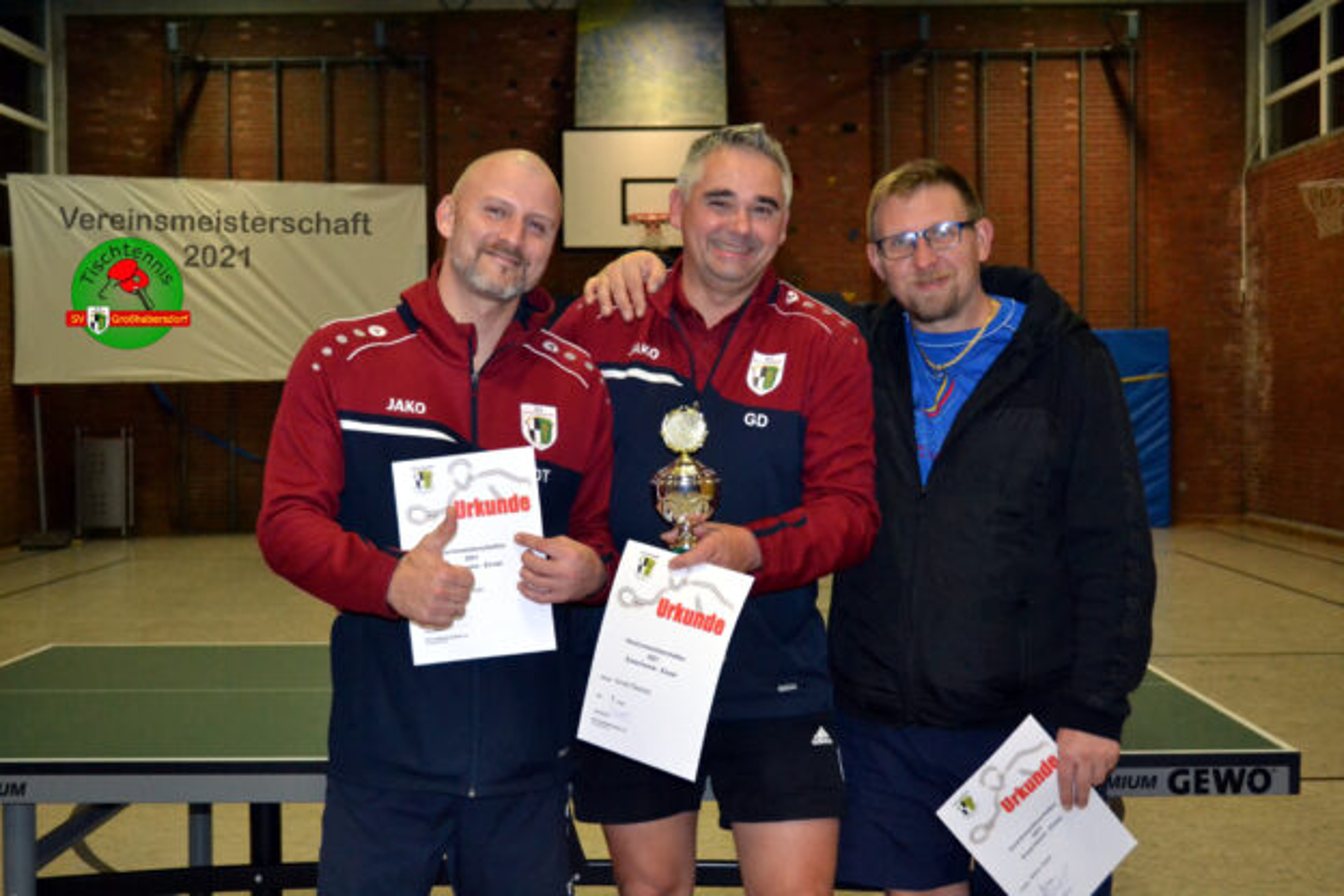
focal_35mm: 48
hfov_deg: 41.1
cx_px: 672
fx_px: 1792
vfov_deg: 28.1
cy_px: 448
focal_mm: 32
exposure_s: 1/125
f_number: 4.8
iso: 3200
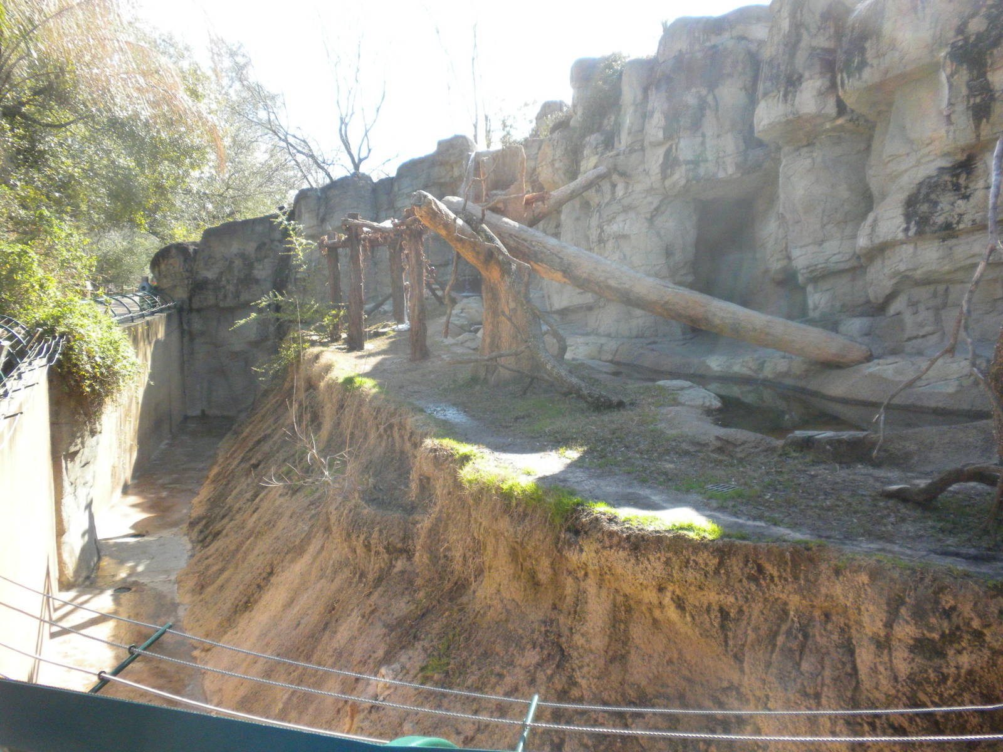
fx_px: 1072
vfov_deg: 38.7
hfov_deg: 50.1
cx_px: 502
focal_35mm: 37
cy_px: 376
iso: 191
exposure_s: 1/511
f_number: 3.5
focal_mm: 6.6
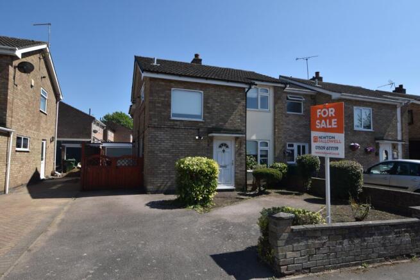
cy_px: 140
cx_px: 210
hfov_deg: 81.2
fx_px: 245
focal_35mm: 21
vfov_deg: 59.5
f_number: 8
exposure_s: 1/250
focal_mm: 14
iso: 100
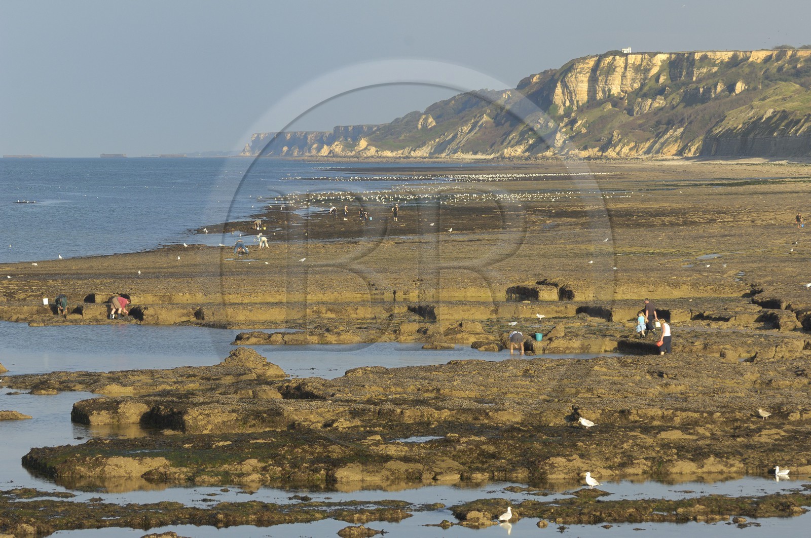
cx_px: 406
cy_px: 269
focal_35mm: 174
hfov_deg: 11.8
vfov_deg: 7.9
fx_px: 3914
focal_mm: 116
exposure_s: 1/125
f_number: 6.7
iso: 100
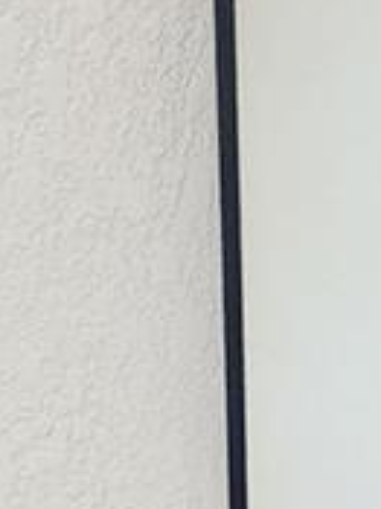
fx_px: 1308
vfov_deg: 12.3
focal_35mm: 89
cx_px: -20
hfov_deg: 16.2
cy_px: 1437
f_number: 2.2
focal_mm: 2.2
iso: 100
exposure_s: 1/60.2
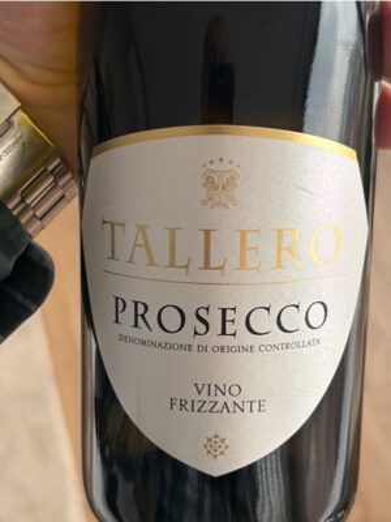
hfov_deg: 51.4
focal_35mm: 27
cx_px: 196
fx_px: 407
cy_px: 261
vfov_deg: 65.3
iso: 200
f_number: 1.5
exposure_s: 1/43
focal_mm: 5.7
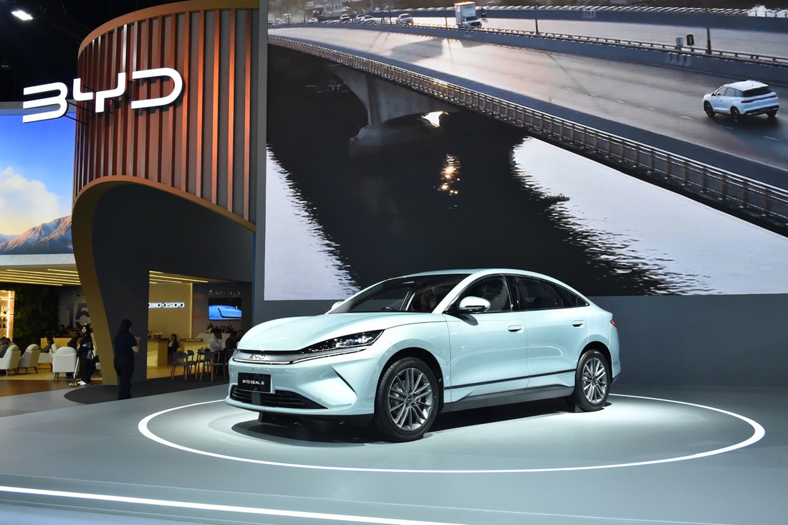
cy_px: 262
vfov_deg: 41.1
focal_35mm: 32
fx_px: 700
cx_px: 394
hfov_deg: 58.7
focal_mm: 32
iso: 4000
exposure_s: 1/125
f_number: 6.3
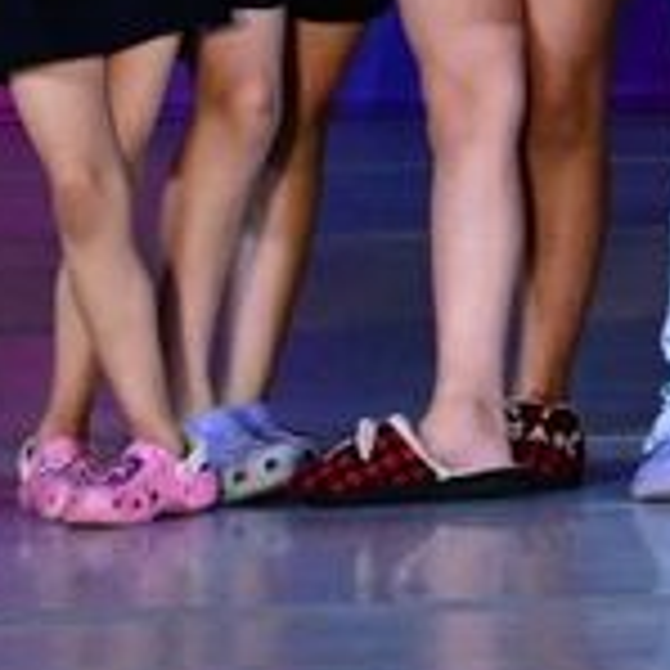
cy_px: -1475
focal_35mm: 350
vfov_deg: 4.7
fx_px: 7664
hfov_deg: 4.7
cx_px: 2262
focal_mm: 41
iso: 3200
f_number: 3.5
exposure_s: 1/800
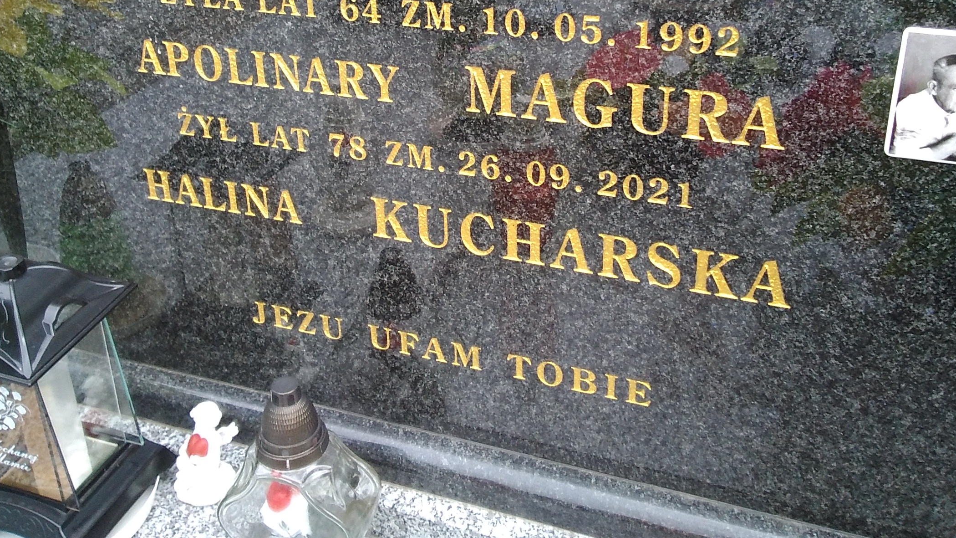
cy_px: 112
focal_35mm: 39
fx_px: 989
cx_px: 478
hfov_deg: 51.6
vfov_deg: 29.8
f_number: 2.4
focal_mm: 2.39
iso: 105
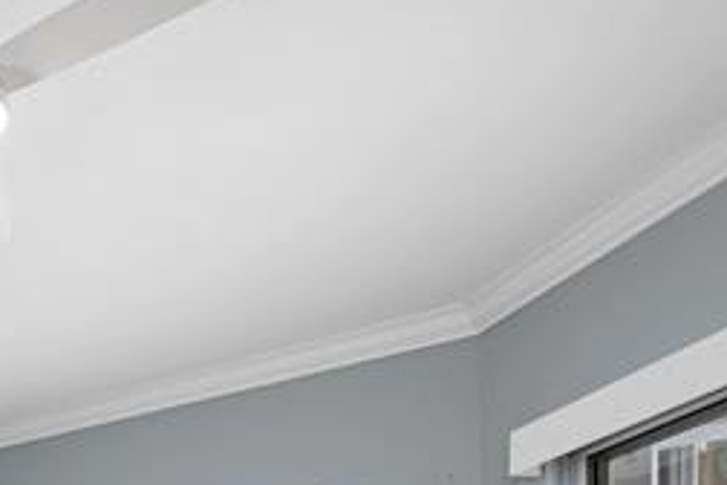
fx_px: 1151
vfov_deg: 19.3
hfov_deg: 29.1
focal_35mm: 57
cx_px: -193
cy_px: 811
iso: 400
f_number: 8
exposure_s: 1/6
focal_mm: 14
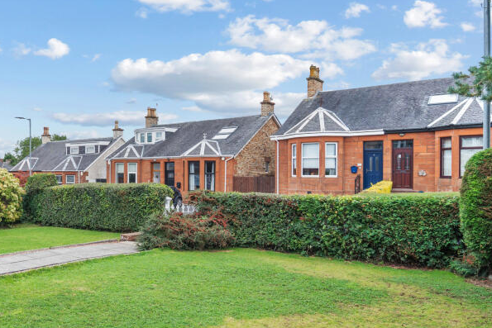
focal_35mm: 31
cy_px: 169
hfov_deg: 57.6
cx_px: 130
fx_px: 424
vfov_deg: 42.3
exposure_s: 1/25
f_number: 9
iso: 250
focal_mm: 18
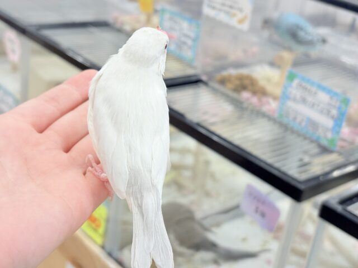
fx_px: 538
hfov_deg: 36.8
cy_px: 134
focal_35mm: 52
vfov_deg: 28.0
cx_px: 179
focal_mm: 5.96
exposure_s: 1/100
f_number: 1.6
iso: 80
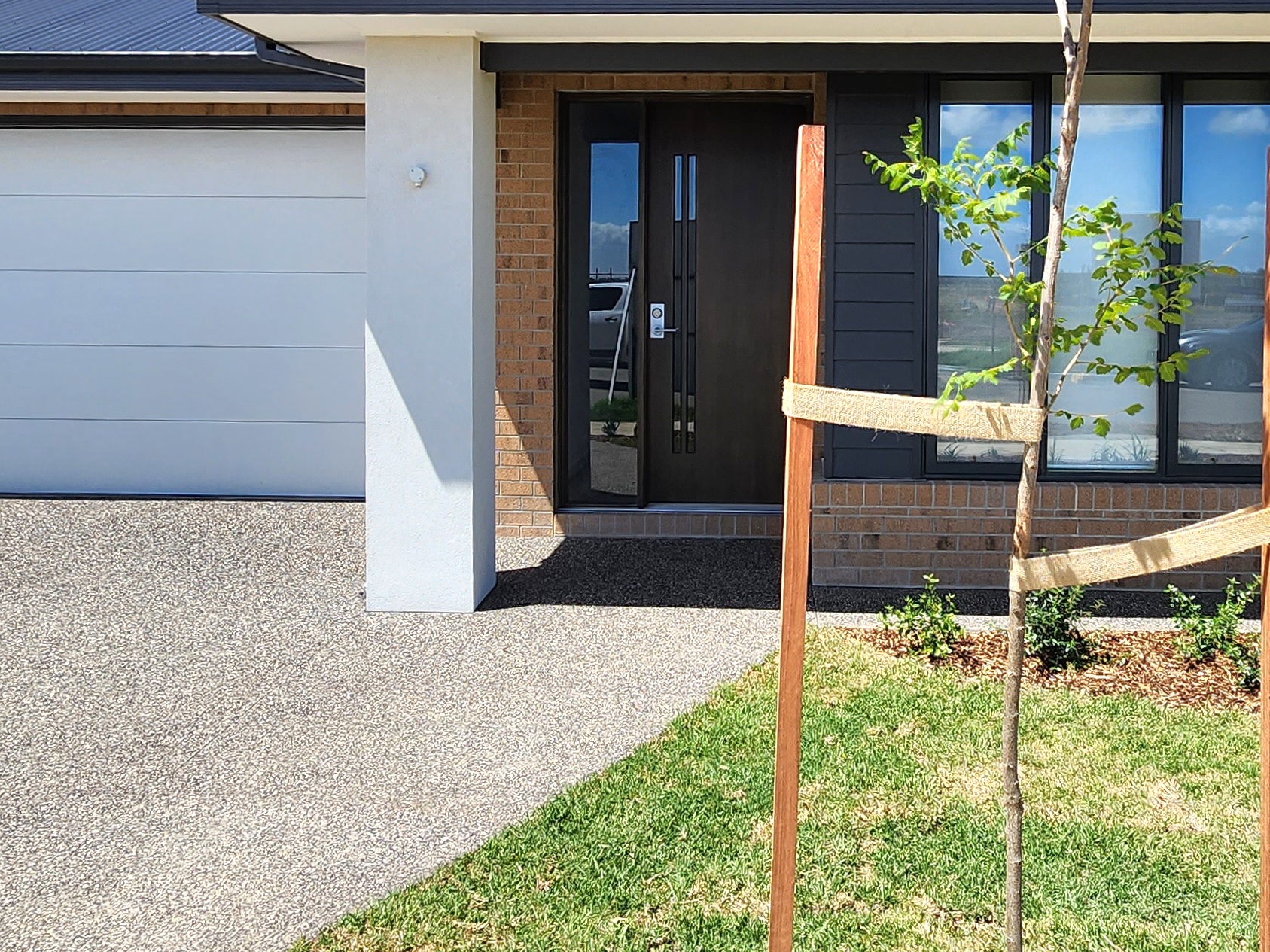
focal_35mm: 30
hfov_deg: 59.5
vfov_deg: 46.0
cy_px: 313
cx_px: 755
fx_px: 1101
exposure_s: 1/1667
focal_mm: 2.2
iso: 50
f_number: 2.2
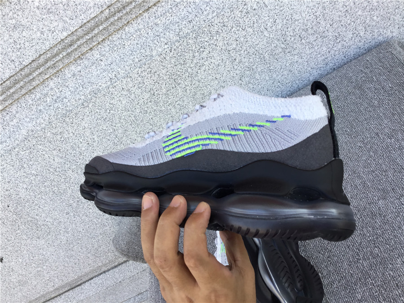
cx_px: 202
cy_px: 152
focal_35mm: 31
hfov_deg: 58.4
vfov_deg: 45.4
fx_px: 362
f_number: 2.4
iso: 25
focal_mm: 3.3
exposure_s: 1/100
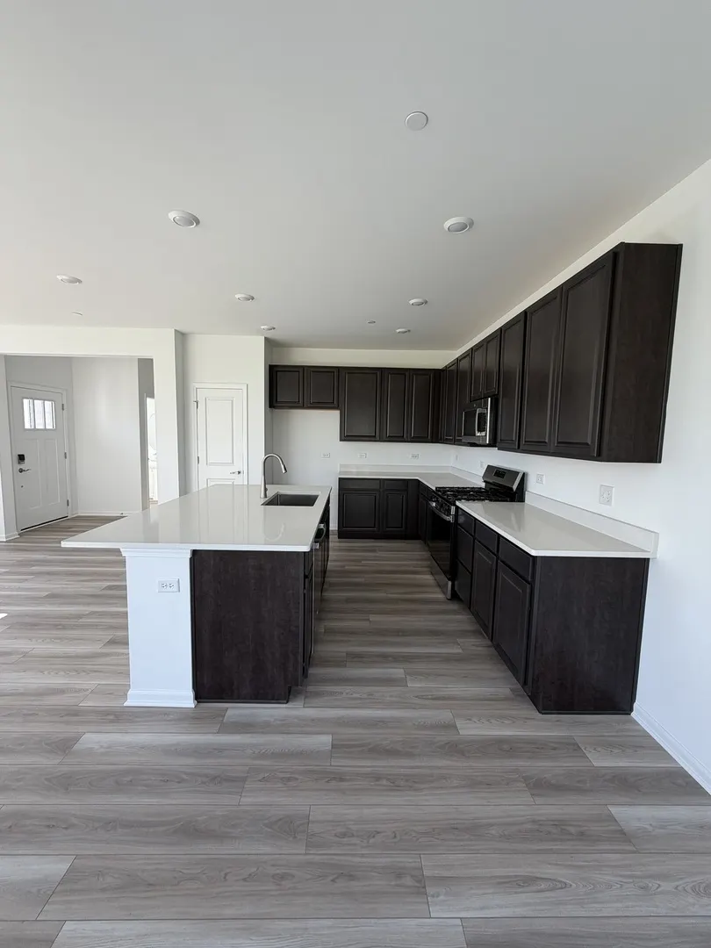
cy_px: 474
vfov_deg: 102.1
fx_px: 383
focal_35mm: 14
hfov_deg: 85.7
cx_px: 356
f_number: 2.2
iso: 64
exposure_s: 1/121
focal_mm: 2.22
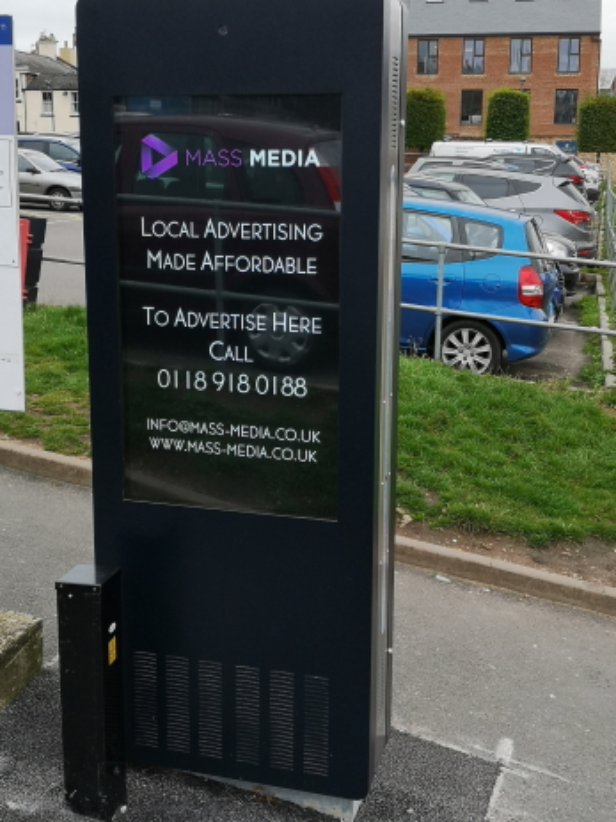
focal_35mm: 44
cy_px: 375
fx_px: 1044
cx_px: 282
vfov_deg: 42.9
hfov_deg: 32.8
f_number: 1.8
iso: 50
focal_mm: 3.95
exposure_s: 1/471
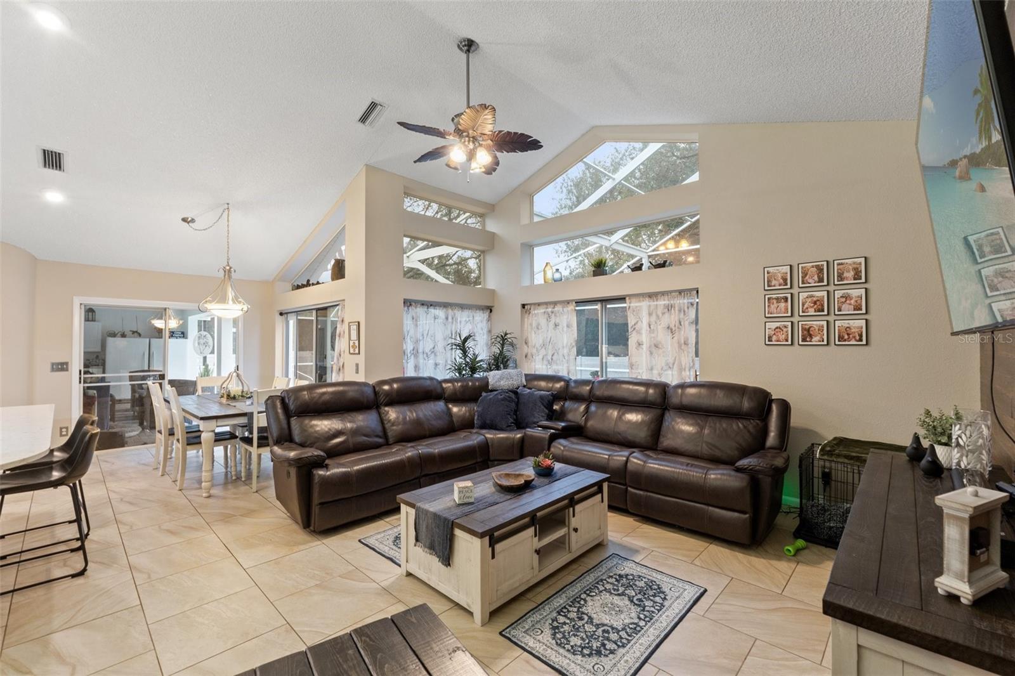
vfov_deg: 77.3
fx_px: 423
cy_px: 338
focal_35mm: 15
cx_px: 508
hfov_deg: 100.4
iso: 400
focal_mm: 10
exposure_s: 1/1.67
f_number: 8
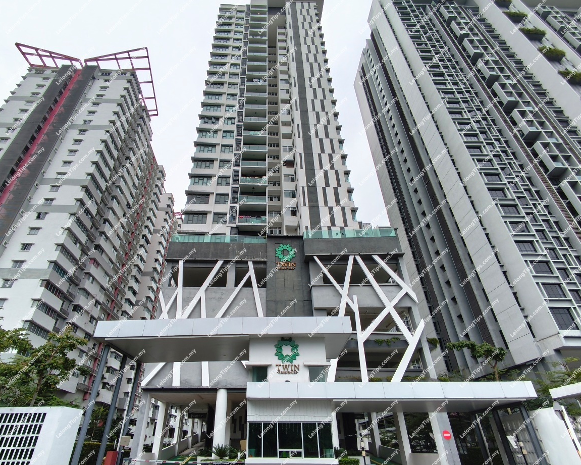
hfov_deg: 92.9
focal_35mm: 16
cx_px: 267
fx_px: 275
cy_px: 228
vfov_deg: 80.4
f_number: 2.2
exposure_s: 1/100
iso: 50
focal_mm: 1.65
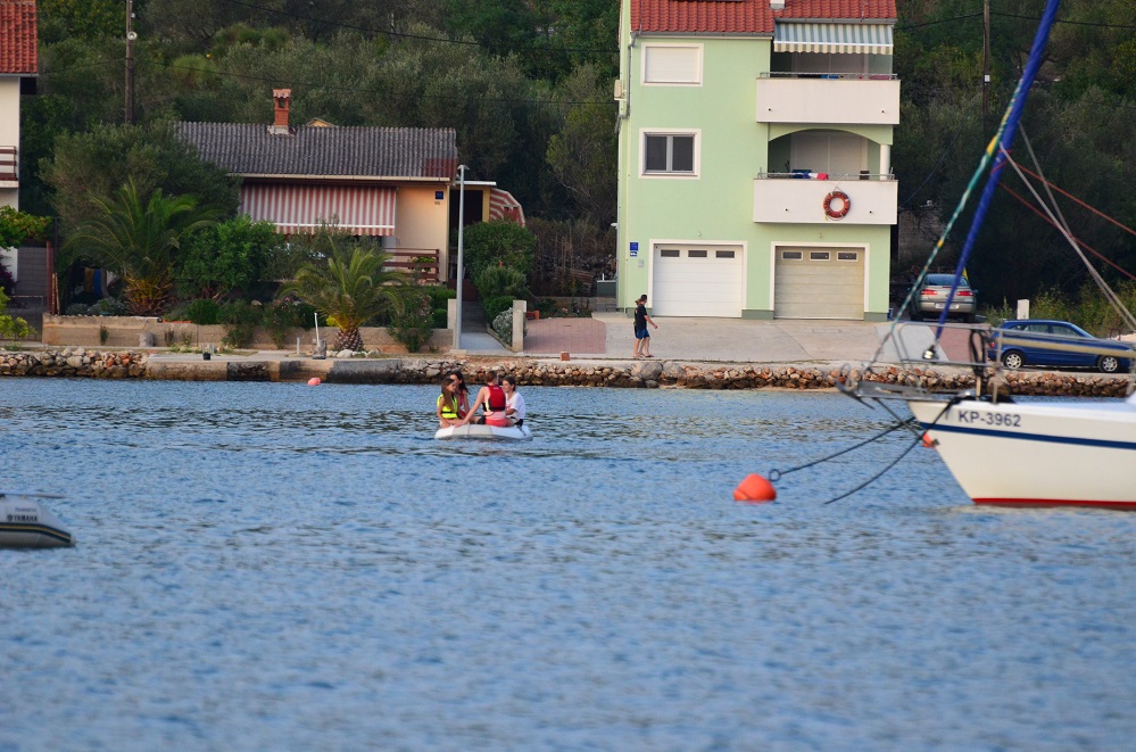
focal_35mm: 405
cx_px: 568
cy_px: 376
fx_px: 12750
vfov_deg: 3.4
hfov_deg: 5.1
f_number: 5.6
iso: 1000
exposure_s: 1/400
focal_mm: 270
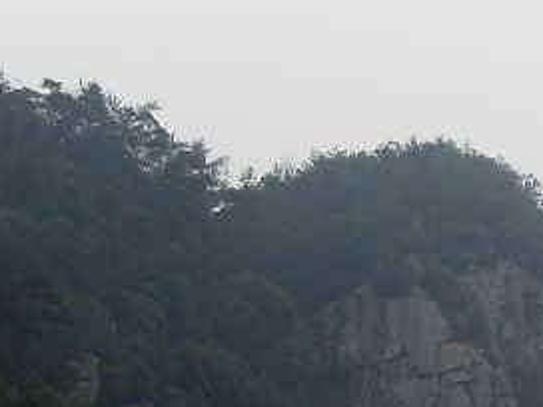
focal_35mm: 109
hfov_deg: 16.9
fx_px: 1710
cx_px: 729
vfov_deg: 13.3
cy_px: 469
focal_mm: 6.3
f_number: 2.8
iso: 80
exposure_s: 1/250
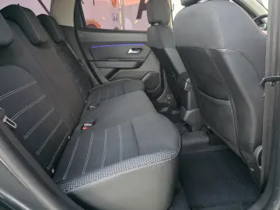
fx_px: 186
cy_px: 105
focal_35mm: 23
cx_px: 140
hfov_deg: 73.9
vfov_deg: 58.9
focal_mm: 6.3
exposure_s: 1/100
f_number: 1.7
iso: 2000
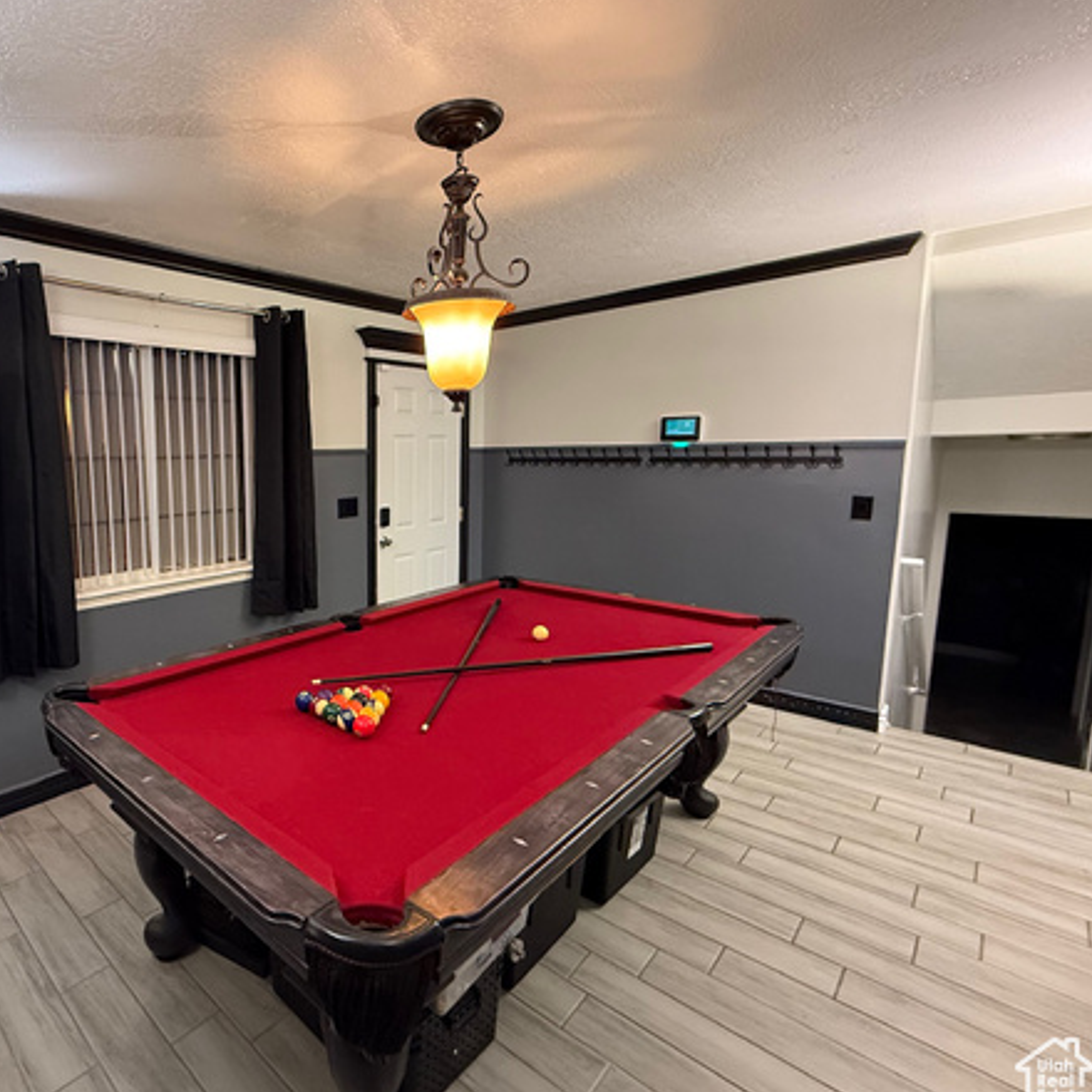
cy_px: 539
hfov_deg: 76.7
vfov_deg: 80.7
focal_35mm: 18
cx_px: 320
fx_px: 642
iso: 640
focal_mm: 2.22
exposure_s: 1/60
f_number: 2.2
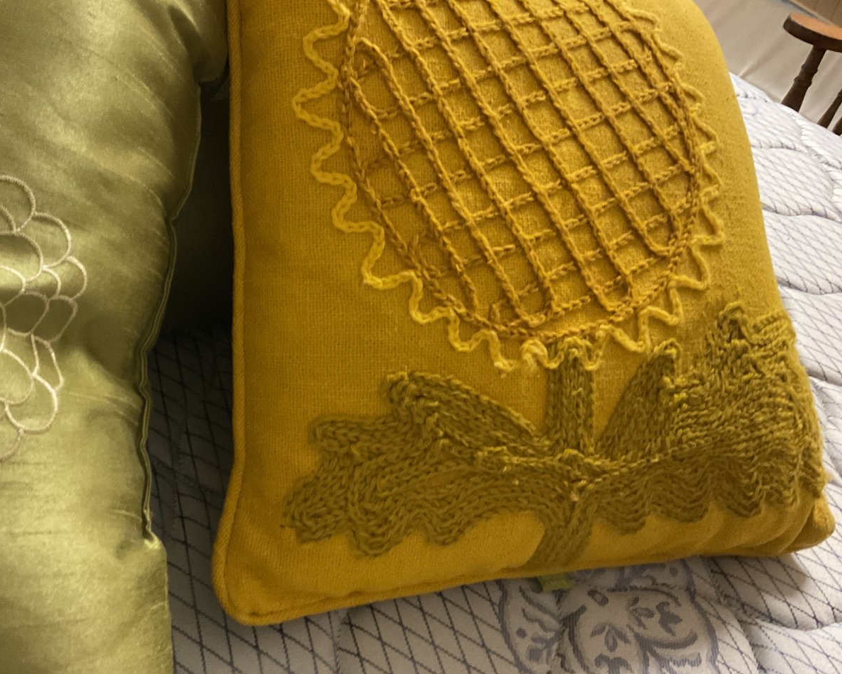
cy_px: 335
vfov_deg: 41.2
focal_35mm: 36
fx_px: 897
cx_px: 317
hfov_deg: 49.8
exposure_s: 1/30
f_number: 1.8
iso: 400
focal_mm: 3
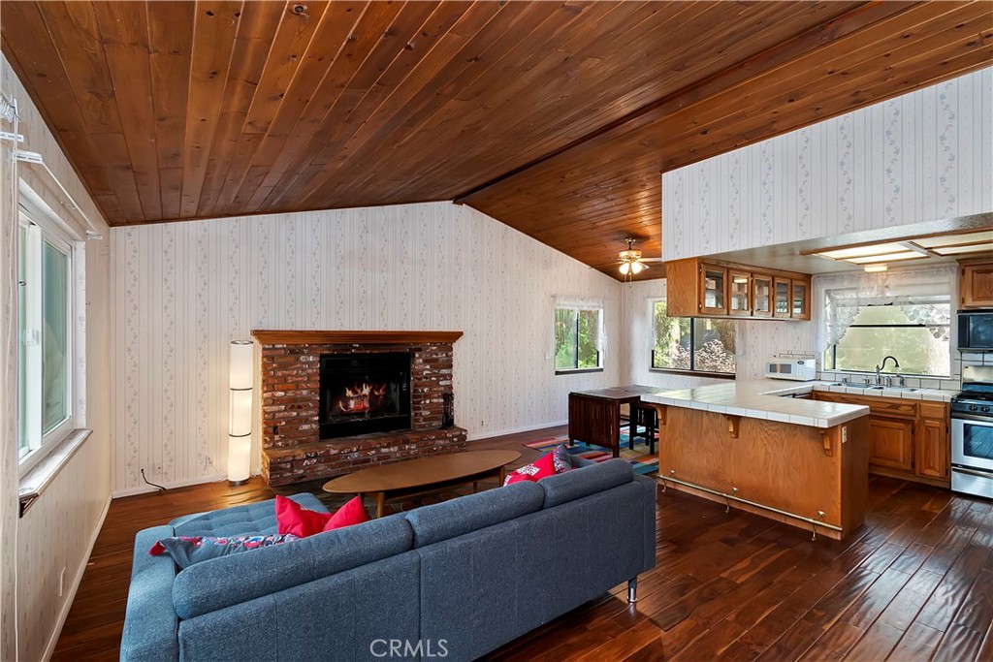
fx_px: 414
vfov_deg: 77.3
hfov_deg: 100.4
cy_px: 331
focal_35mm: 15
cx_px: 496
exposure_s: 1/30
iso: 400
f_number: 8
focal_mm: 10
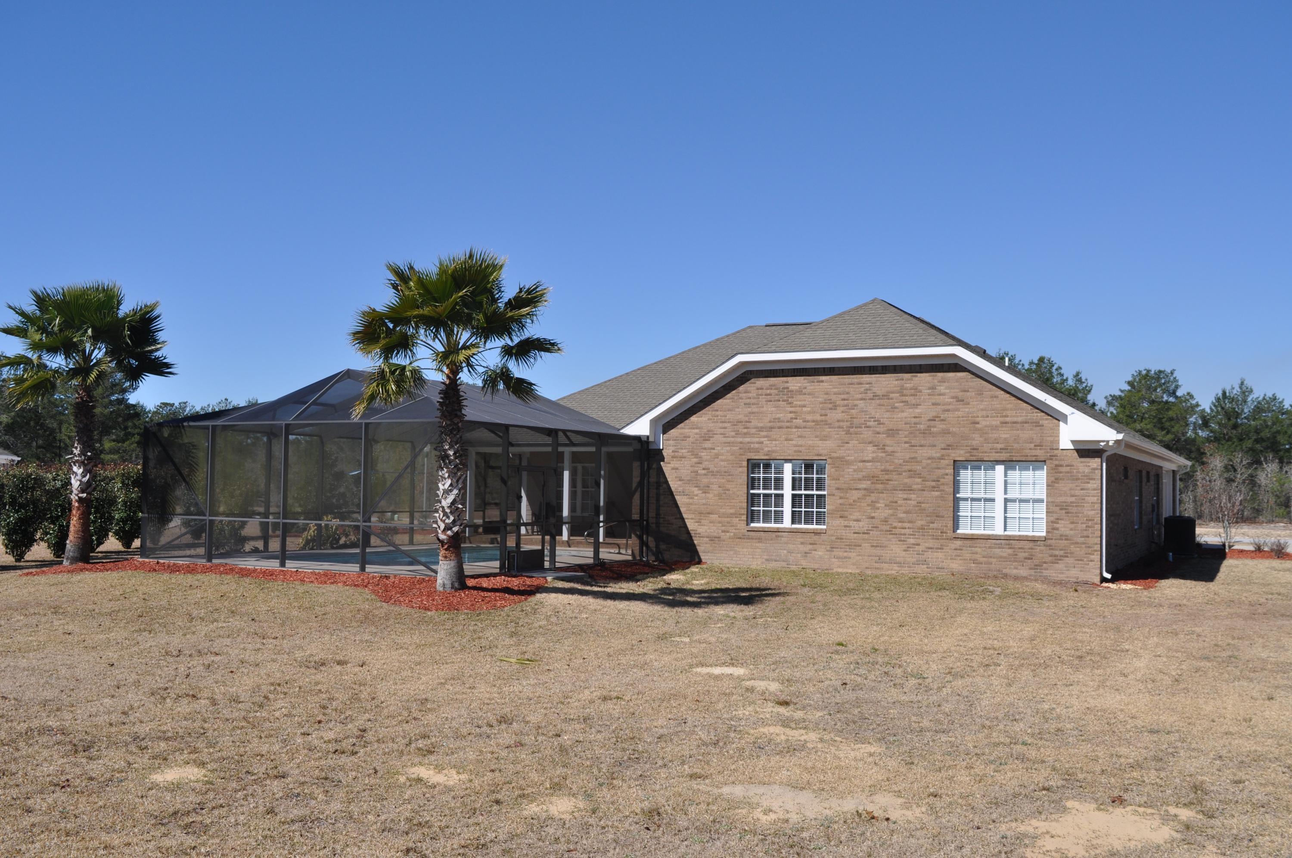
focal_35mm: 33
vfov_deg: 39.9
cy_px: 429
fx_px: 1183
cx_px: 646
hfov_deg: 57.3
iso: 200
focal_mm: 22
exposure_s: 1/640
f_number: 8
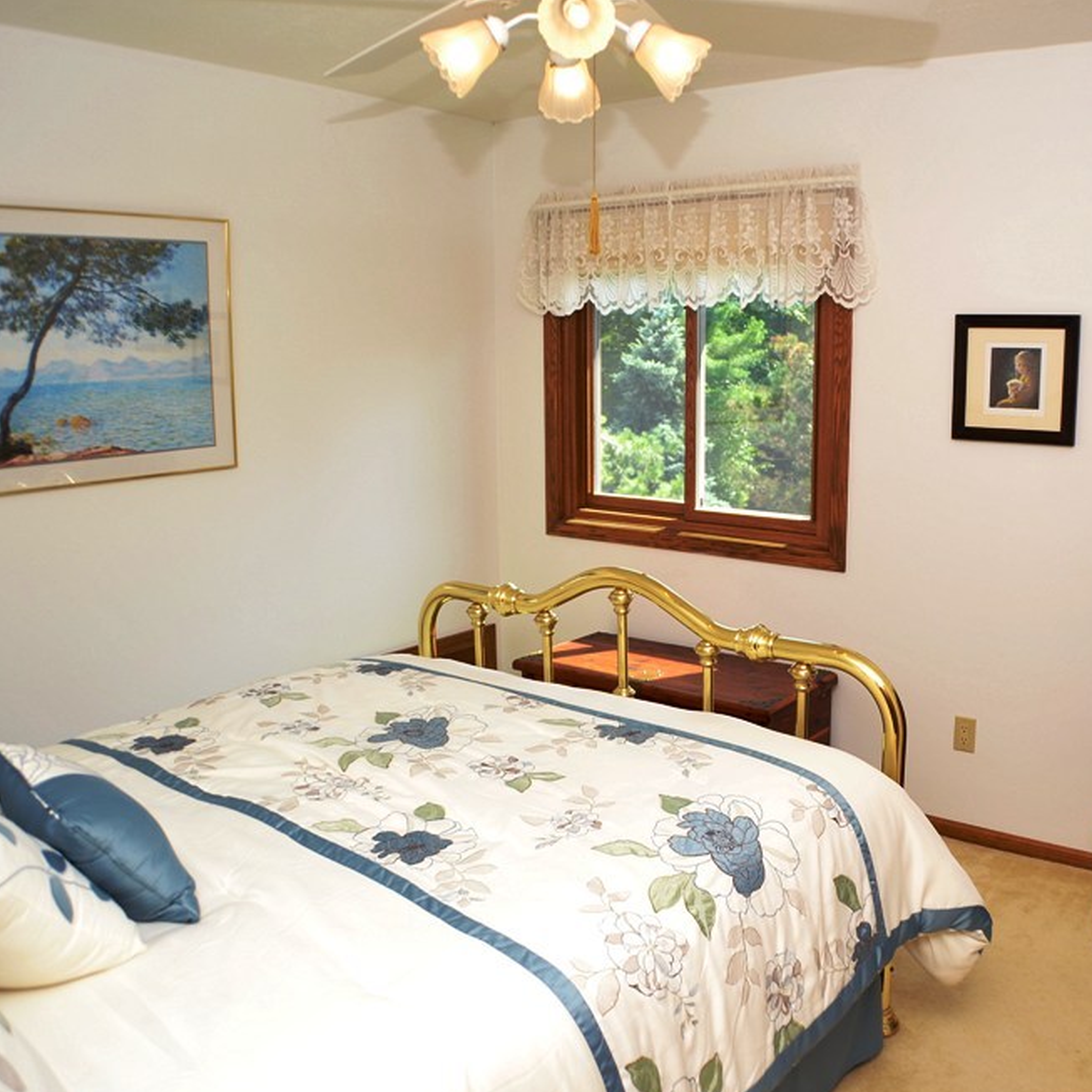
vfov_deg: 46.0
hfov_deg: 45.5
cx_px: 709
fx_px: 1285
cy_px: 563
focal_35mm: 36
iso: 100
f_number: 4
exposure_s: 1/60
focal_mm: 18
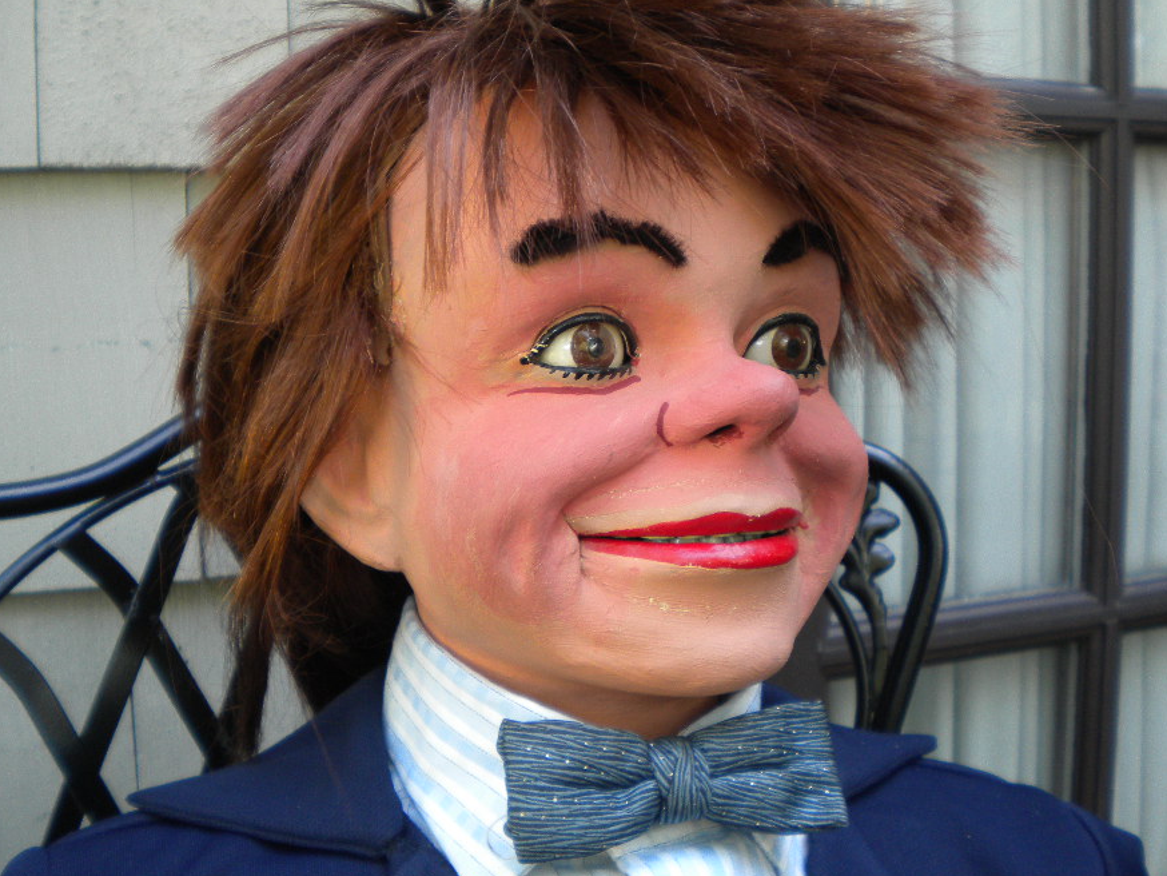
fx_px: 1383
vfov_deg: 35.1
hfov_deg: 45.8
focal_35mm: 41
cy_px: 413
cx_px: 585
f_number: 3.1
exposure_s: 1/49.4
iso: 126
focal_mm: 6.3
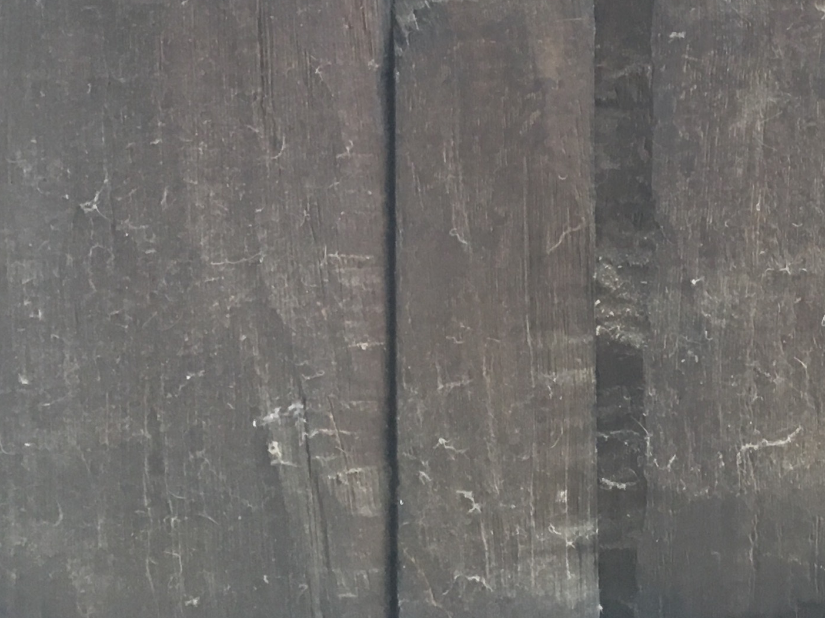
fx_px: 1930
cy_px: -179
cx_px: 871
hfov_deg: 22.9
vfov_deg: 17.2
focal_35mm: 81
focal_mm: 4.15
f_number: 2.2
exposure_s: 1/30
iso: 80
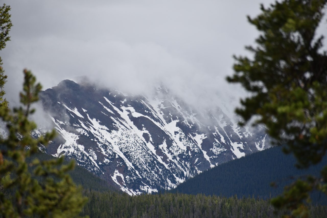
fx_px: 2725
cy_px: 109
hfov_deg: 6.9
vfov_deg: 4.6
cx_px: 164
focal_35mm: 300
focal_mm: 300
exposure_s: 1/640
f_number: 6.3
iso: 100
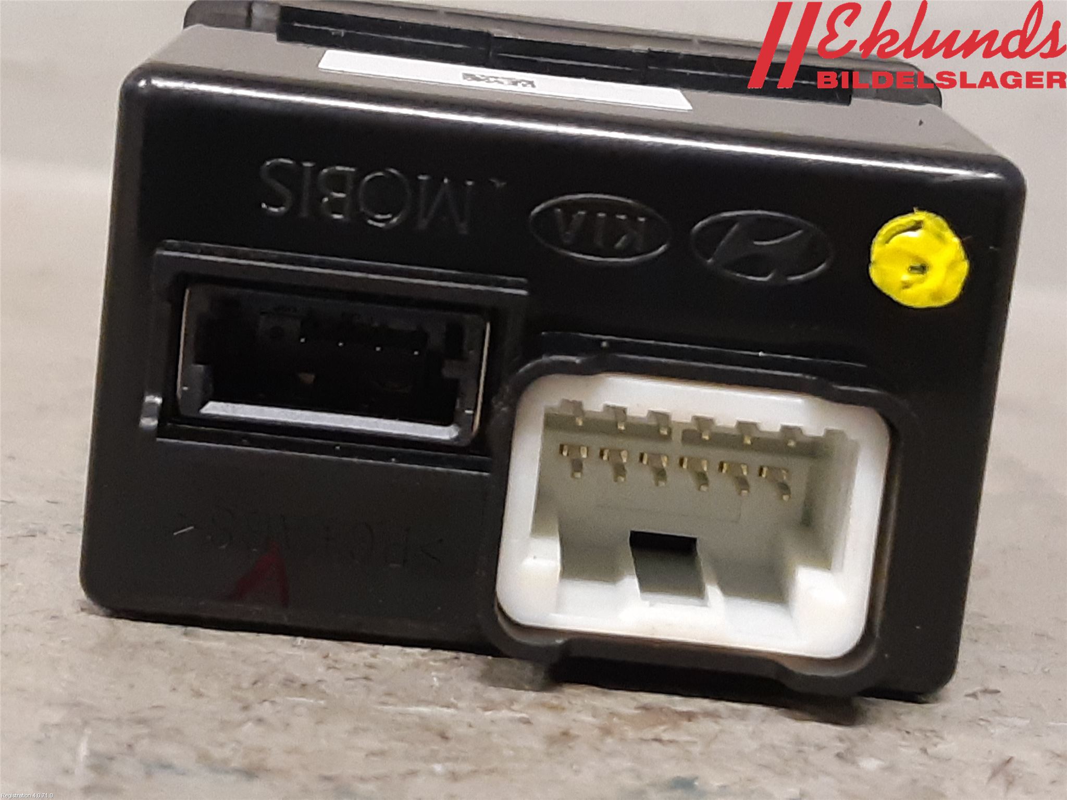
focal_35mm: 26
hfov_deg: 67.3
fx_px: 801
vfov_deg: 53.1
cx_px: 534
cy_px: 400
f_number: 1.7
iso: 250
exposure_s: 1/50
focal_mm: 3.93
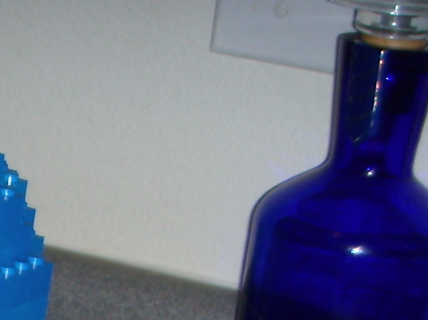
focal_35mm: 151
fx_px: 1866
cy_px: 608
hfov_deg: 12.2
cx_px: -299
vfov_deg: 9.3
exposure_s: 1/60.2
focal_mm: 6.4
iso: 64
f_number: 3.5
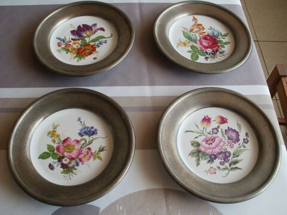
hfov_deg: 51.4
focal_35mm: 36
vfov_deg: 39.7
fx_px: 298
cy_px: 108
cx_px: 144
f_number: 5.6
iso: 100
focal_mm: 6.3
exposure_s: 1/80
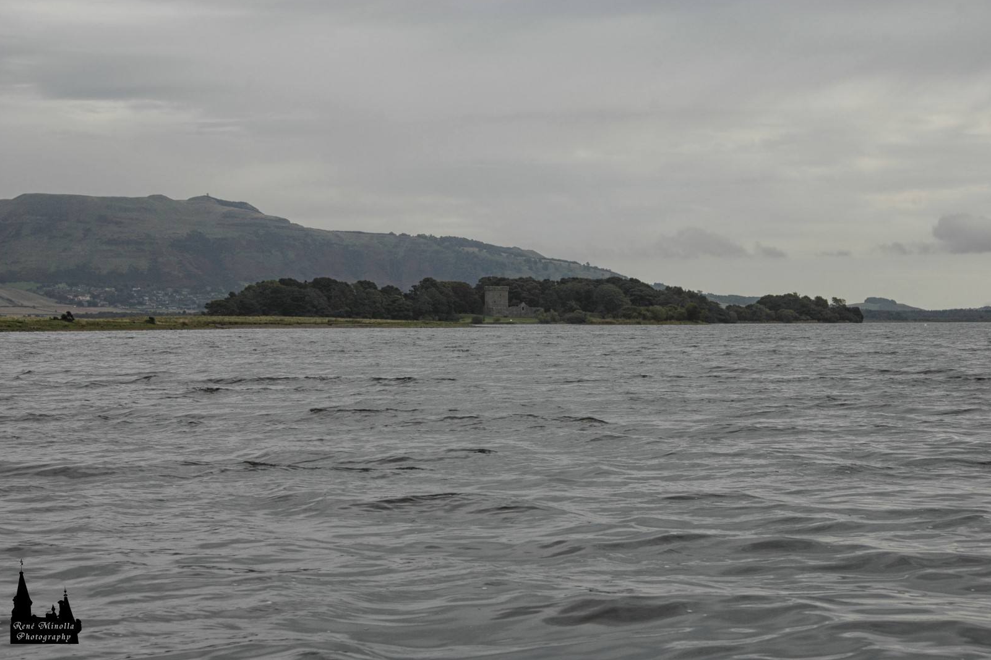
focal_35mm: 79
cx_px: 490
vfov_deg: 17.3
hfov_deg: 25.7
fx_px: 2175
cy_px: 327
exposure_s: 1/320
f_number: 9
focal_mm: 52
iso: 200
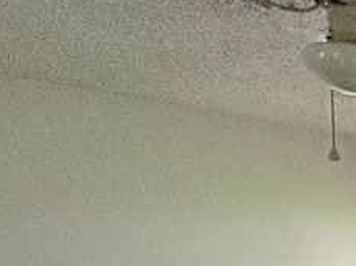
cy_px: 390
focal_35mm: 98
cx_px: 916
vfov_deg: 14.1
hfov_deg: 13.2
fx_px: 1006
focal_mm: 2.22
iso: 160
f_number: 2.2
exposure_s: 1/99
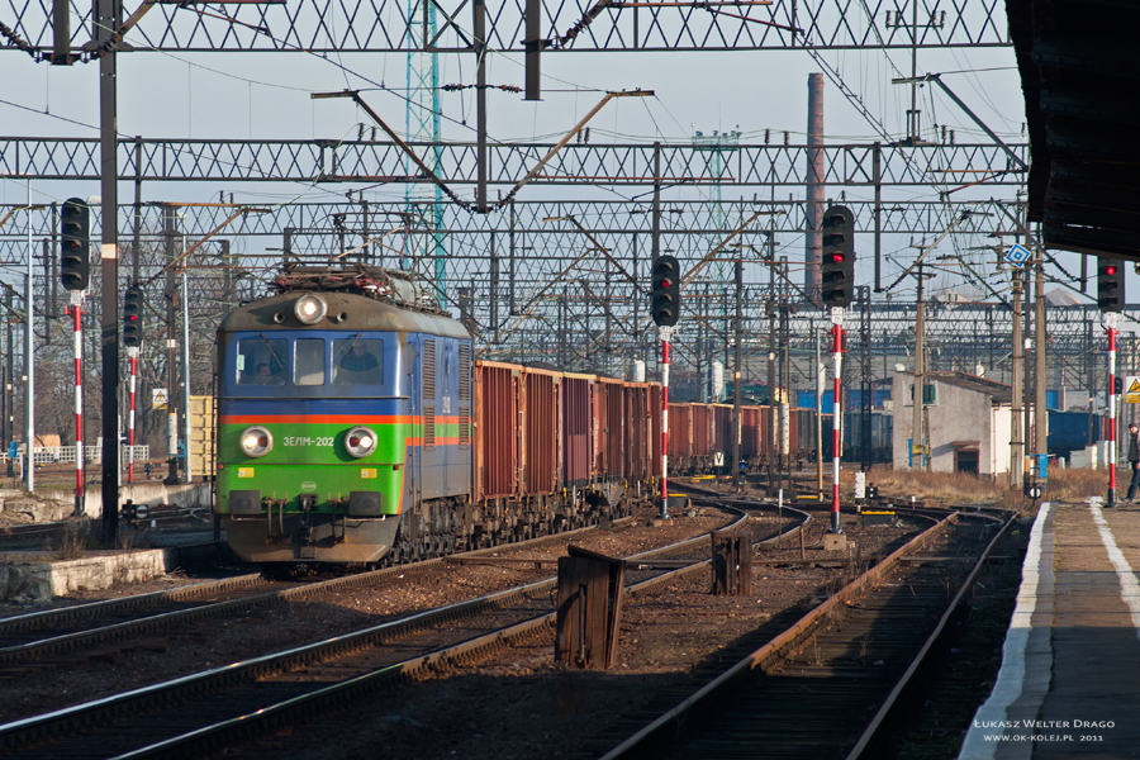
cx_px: 570
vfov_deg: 5.1
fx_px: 8549
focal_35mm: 270
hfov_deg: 7.6
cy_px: 380
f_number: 9
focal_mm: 180
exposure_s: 1/250
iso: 200
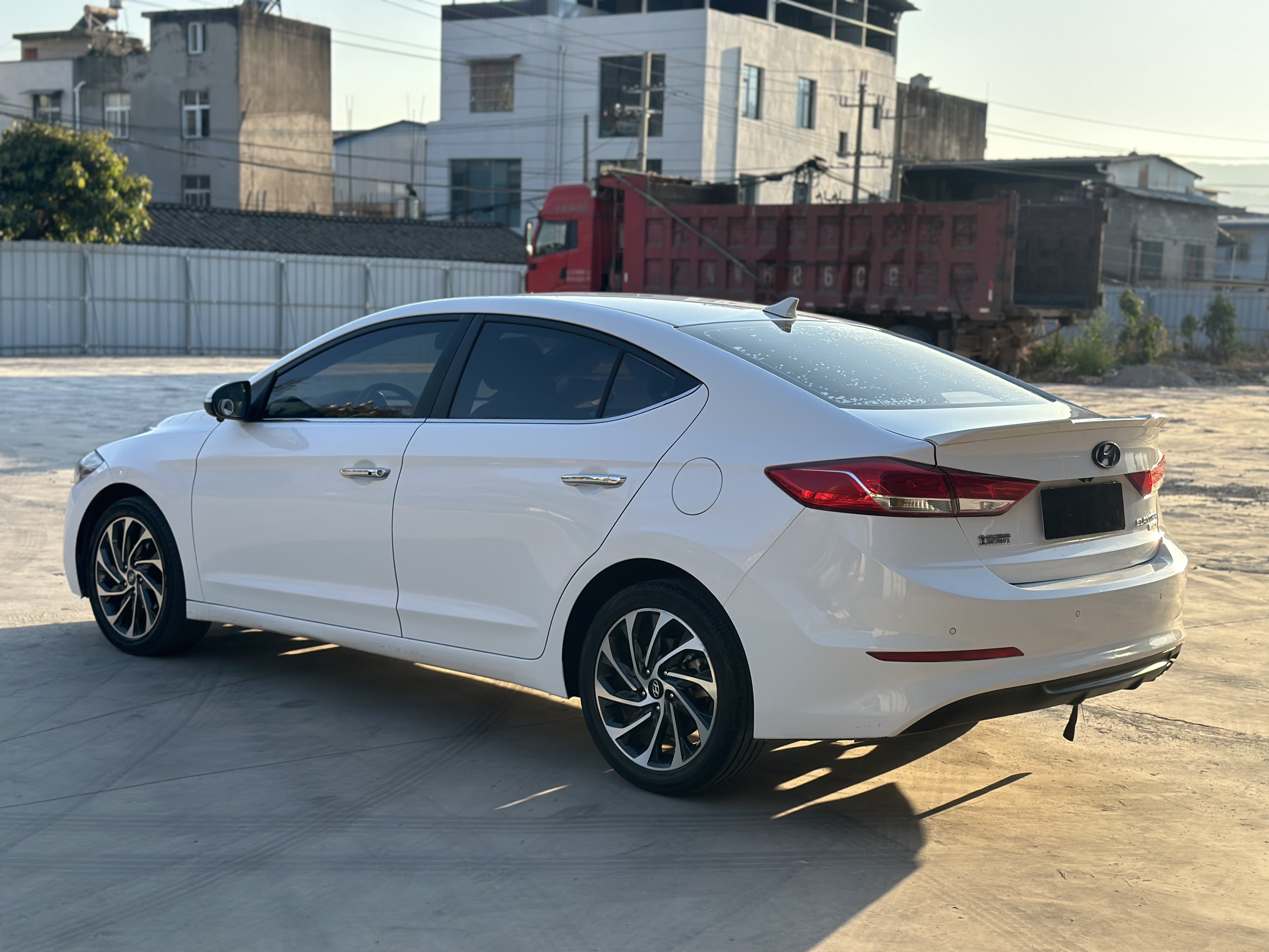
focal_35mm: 48
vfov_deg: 30.3
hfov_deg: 39.7
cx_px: 634
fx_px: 1760
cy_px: 476
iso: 80
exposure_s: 1/1565
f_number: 1.78
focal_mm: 6.86
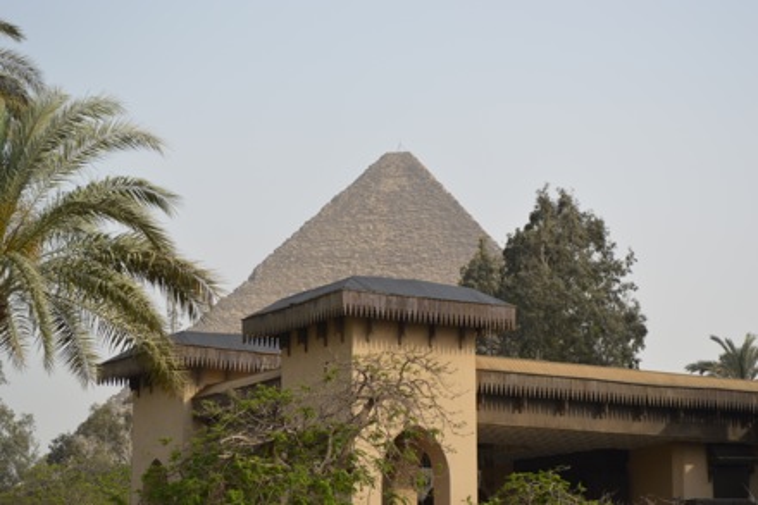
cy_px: 252
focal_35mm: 82
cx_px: 379
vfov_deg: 16.5
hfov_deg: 24.6
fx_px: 1736
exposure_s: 1/200
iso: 100
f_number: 7.1
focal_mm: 55
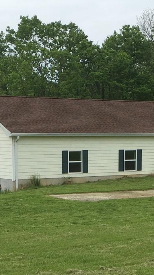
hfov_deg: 12.8
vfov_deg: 22.2
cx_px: 117
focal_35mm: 94
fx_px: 682
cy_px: 239
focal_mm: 4.15
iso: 25
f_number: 2.2
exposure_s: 1/1479
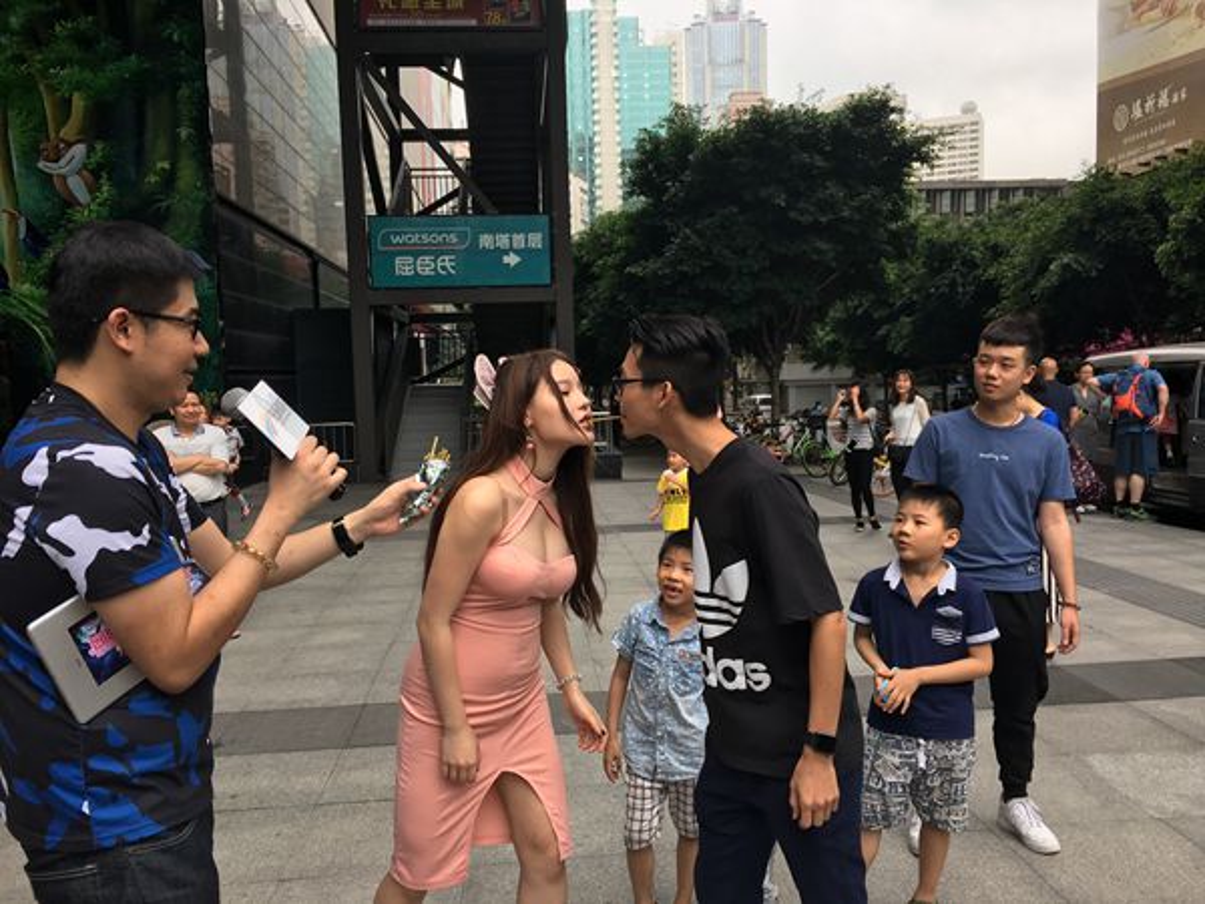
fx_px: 1010
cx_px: 602
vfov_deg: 48.2
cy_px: 452
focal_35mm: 29
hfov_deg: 61.7
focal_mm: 4.15
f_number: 2.2
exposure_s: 1/287
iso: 25
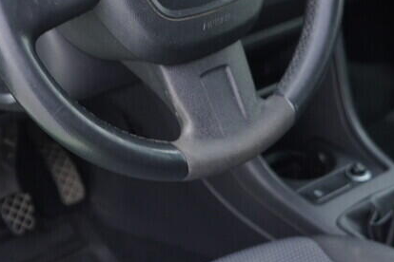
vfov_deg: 15.0
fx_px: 974
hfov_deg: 22.8
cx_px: 147
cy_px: -12
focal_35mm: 89
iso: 320
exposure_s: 1/40
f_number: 2.8
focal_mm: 24
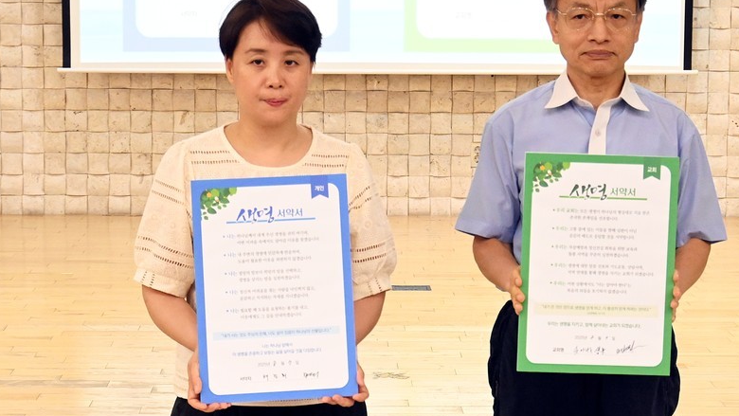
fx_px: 1921
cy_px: 227
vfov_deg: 12.4
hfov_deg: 21.8
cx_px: 388
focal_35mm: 98
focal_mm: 38
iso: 3200
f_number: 5.6
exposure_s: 1/100
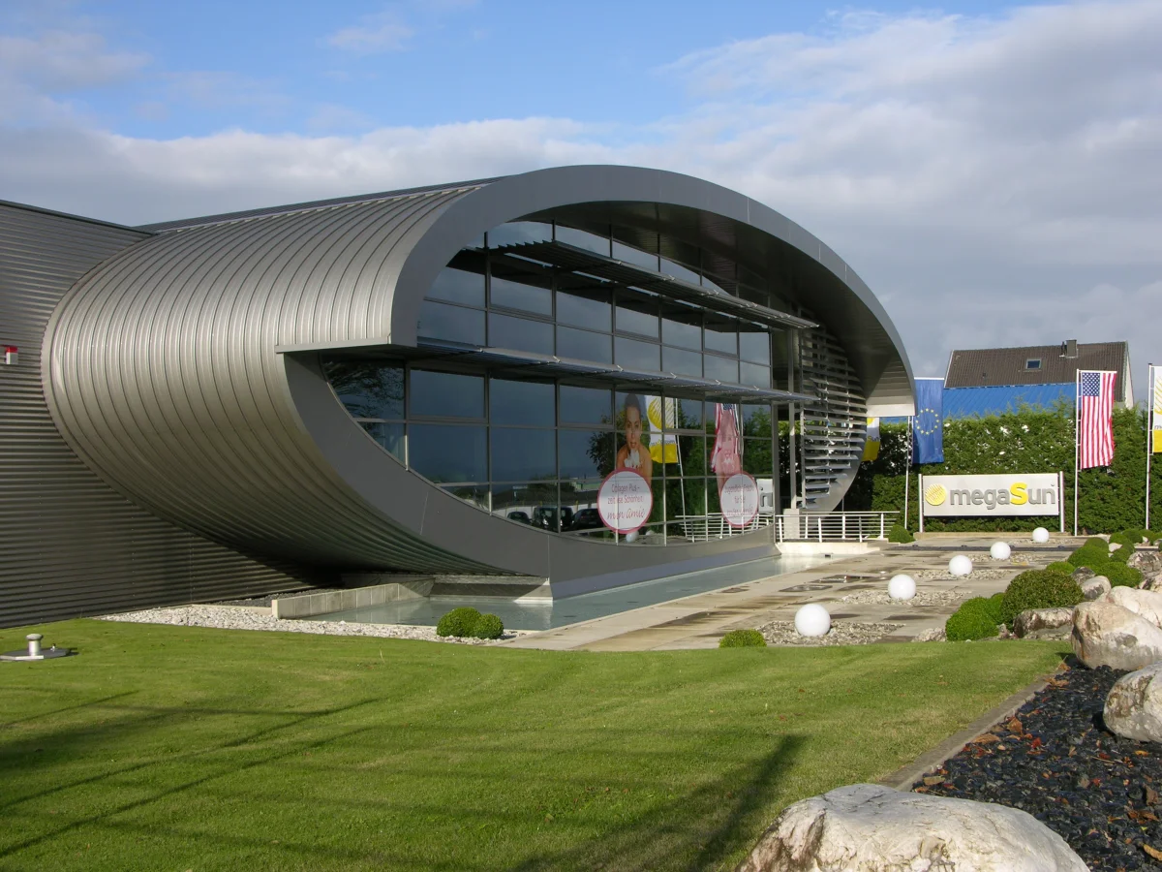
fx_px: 1410
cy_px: 436
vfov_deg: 34.3
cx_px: 581
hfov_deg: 44.8
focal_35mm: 42
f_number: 6.5
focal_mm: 10.7
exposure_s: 1/210
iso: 50
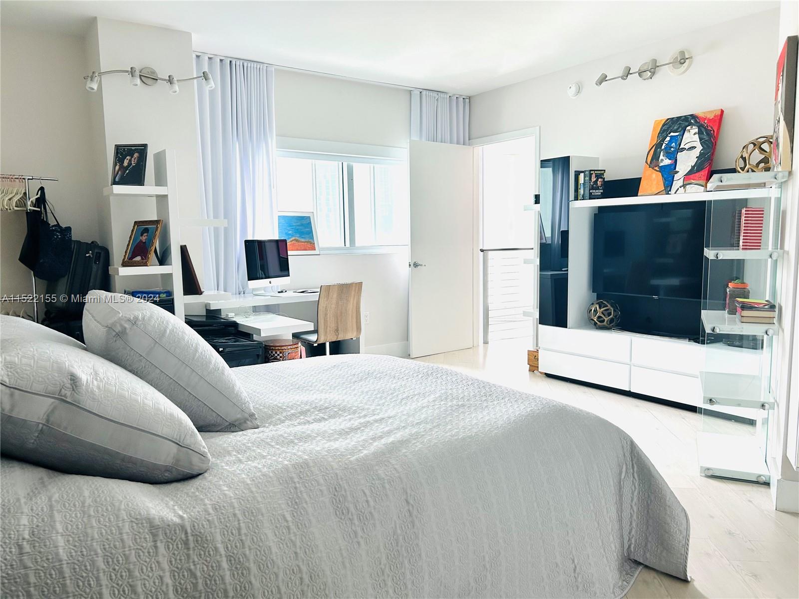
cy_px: 300
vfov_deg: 53.1
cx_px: 400
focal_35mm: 26
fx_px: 600
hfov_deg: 67.3
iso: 100
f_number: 1.5
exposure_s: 1/120
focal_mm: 5.7
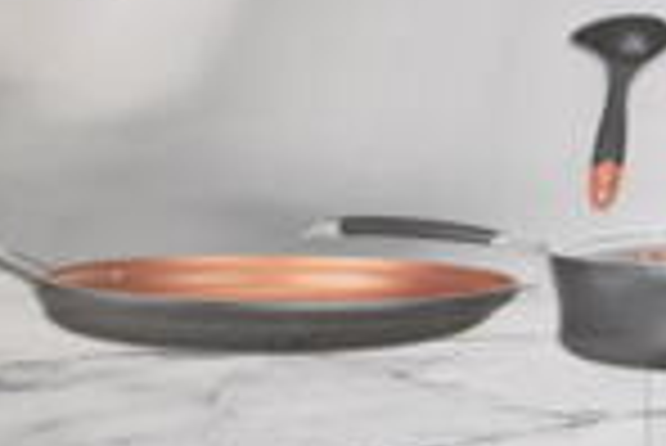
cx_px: 891
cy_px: 451
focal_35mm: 124
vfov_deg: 11.0
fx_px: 2296
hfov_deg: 15.6
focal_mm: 20
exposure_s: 1/125
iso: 900
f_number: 3.5
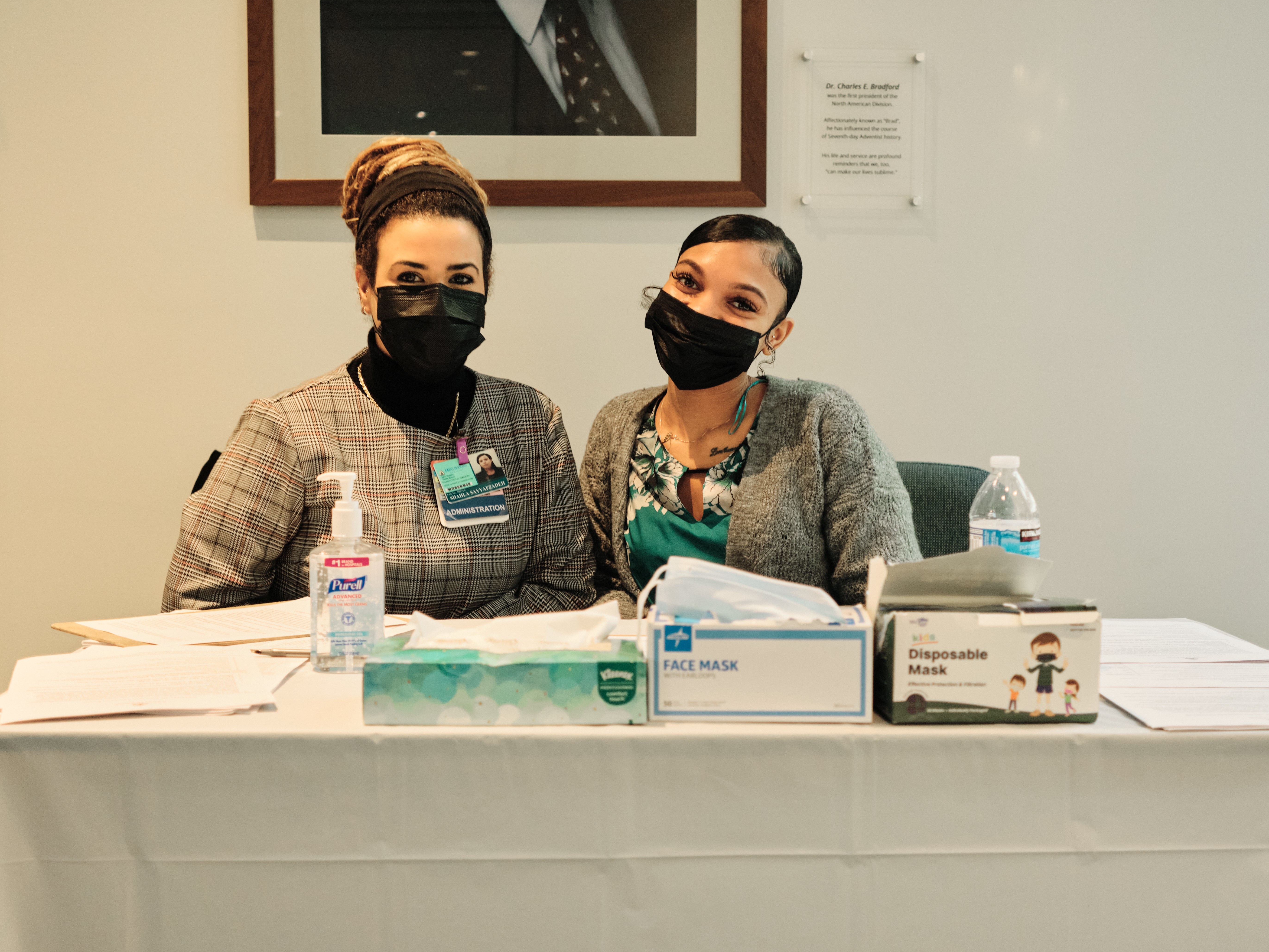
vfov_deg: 32.2
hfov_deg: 42.1
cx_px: 634
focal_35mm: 45
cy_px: 473
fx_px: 1650
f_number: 2.8
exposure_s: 1/80
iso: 2000
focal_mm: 27
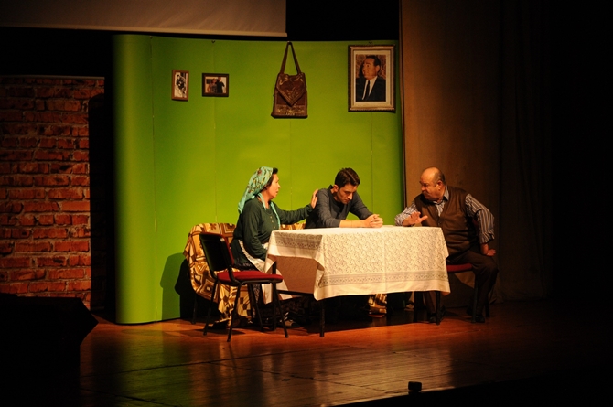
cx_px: 306
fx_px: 1786
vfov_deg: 13.0
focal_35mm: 105
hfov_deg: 19.5
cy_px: 204
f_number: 4.5
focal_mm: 70
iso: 1000
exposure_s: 1/40
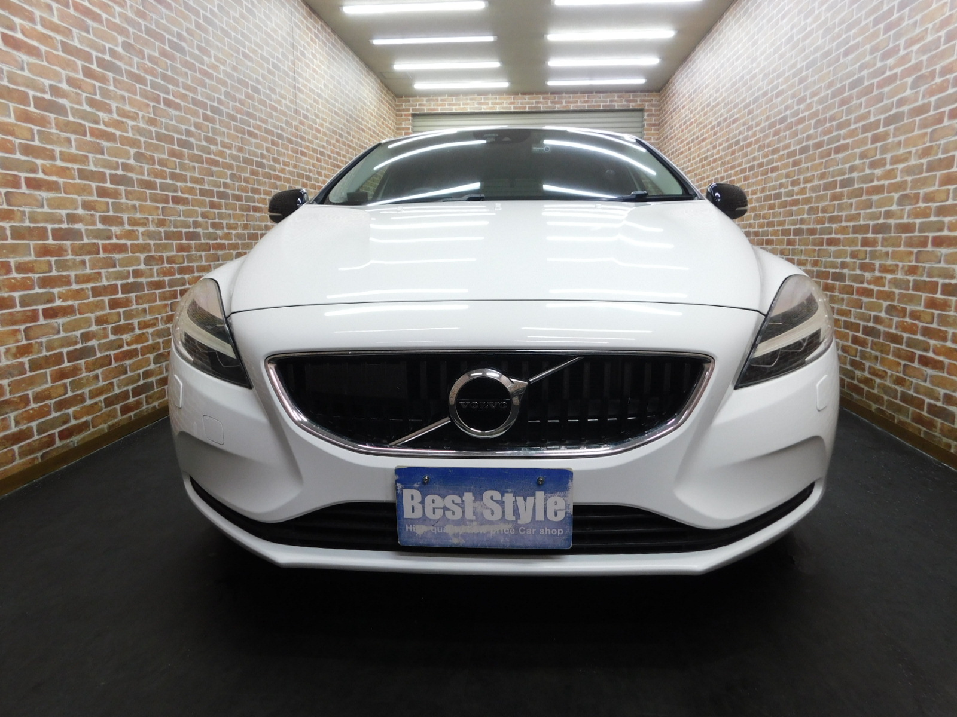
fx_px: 636
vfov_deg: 58.9
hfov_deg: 73.9
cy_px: 358
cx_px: 478
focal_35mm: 23
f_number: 3
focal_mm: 4
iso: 160
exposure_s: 1/30
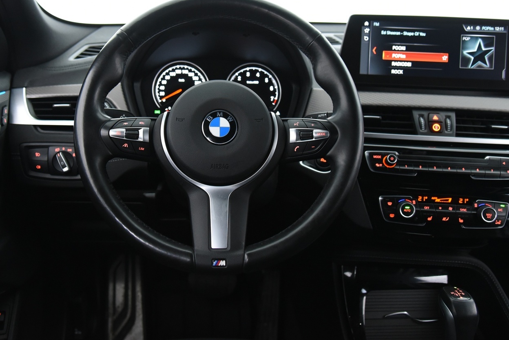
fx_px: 495
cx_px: 219
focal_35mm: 35
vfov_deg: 37.6
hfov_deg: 54.2
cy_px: 125
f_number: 4
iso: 4000
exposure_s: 1/20
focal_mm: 27
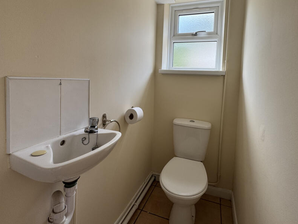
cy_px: 89
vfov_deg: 70.8
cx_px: 163
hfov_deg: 87.5
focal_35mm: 18
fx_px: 155
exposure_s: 1/100
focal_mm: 2.22
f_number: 2.2
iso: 64
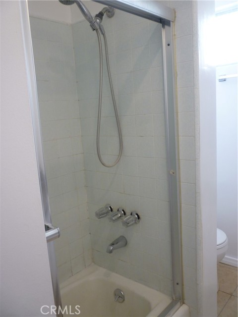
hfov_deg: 48.2
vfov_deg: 61.7
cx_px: 119
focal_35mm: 29
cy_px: 158
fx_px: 266
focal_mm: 5.2
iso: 125
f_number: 3.3
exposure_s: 1/30
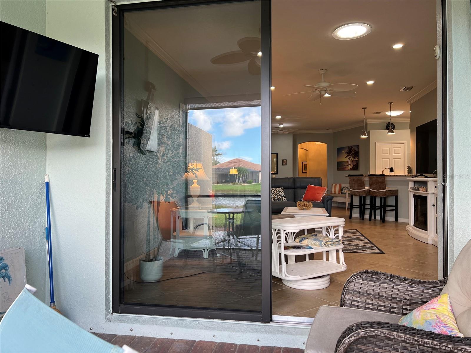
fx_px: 354
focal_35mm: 26
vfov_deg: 53.1
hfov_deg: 67.3
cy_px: 176
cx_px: 236
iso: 64
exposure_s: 1/120
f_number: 1.5
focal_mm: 5.7
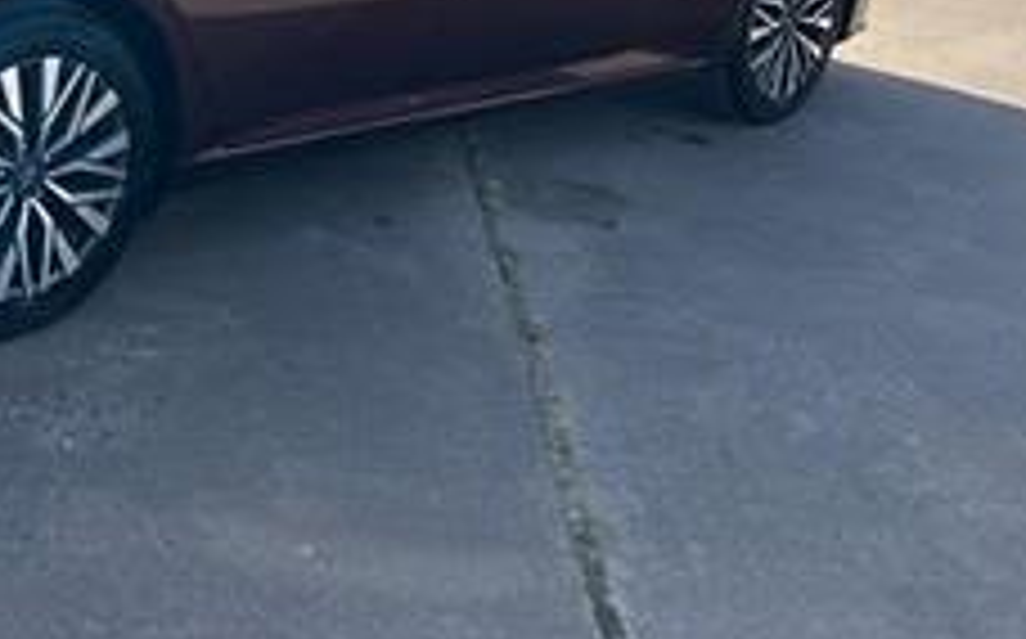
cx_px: 176
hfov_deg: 32.4
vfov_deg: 20.3
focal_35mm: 61
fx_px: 1704
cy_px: -50
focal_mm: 5.7
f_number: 1.5
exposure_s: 1/2915
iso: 50
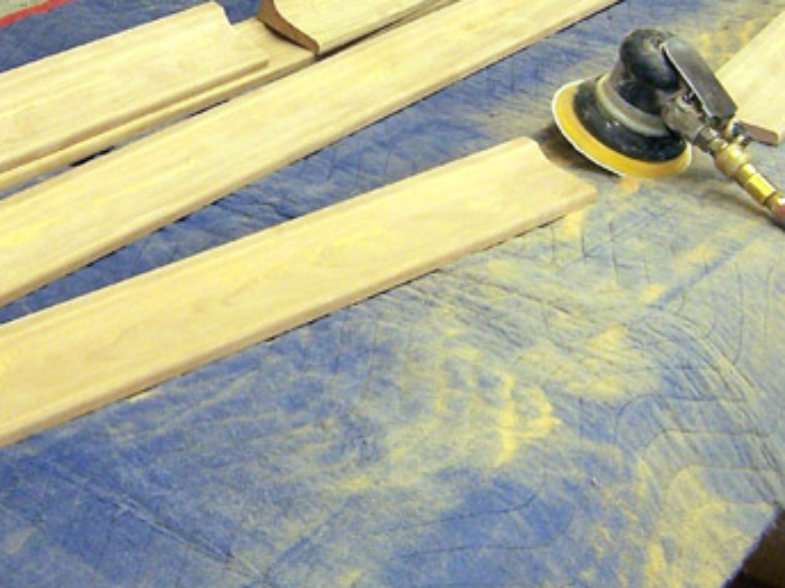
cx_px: 203
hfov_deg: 27.8
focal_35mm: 69
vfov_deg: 21.1
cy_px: 132
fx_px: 1565
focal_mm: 5.5
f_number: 3.4
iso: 140
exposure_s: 1/20
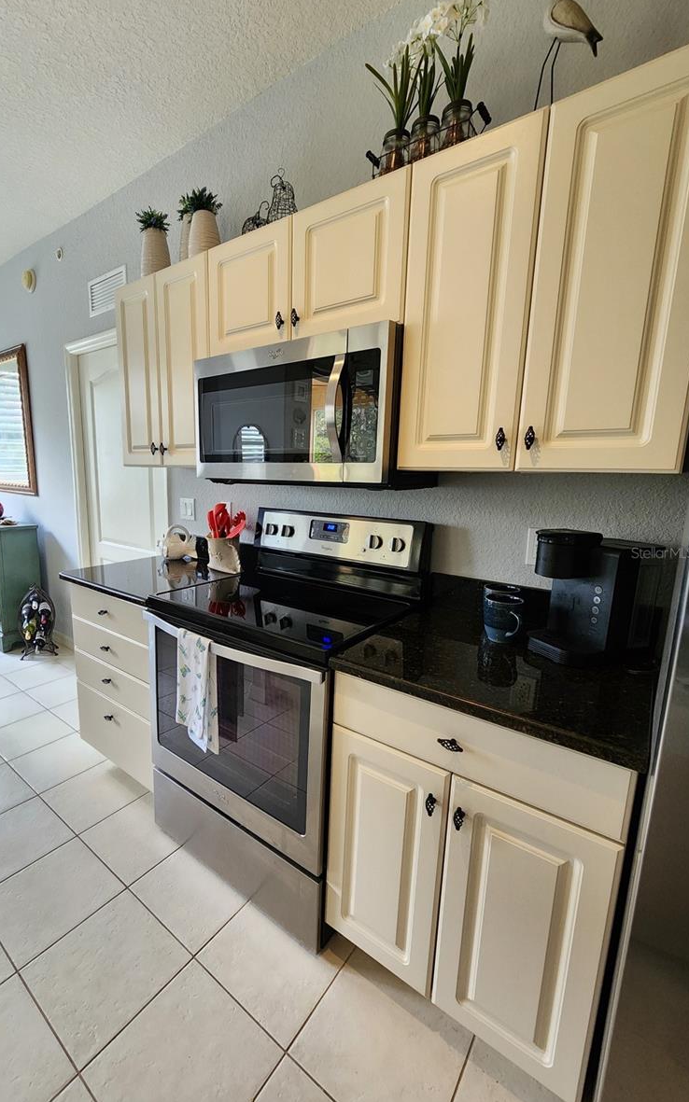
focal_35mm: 14
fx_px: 421
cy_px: 552
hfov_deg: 77.8
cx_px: 277
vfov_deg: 105.3
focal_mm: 2.2
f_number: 2.2
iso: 320
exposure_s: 1/40
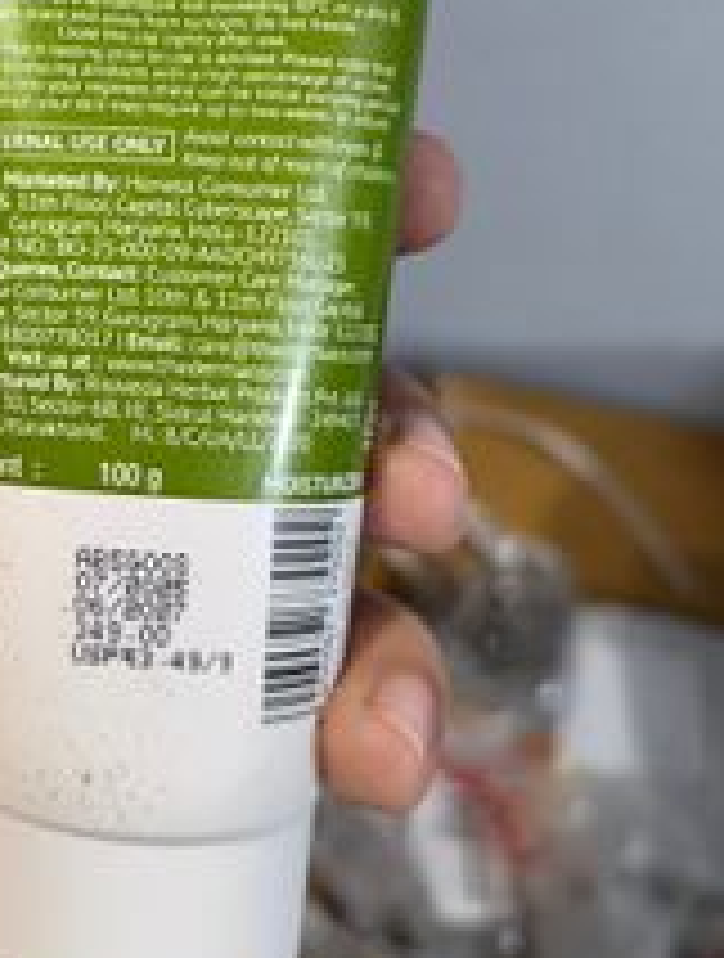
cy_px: 265
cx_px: 52
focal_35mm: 45
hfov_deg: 30.7
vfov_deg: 41.0
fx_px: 1249
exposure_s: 1/50
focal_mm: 5.56
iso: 1118
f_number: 1.87
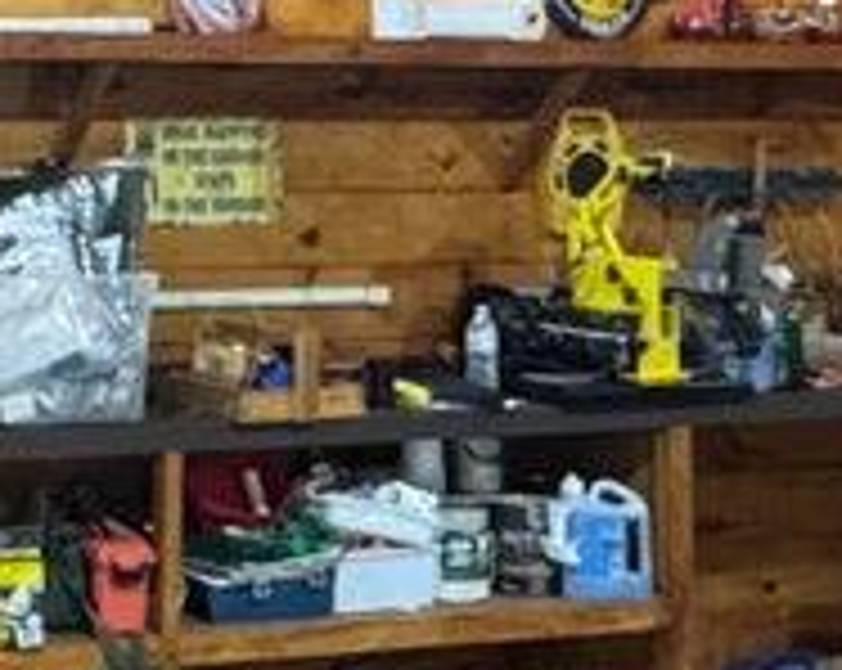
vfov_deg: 15.0
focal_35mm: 100
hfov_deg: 18.2
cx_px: -169
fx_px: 2488
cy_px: -49
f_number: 2.2
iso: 500
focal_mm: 2.22
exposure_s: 1/60
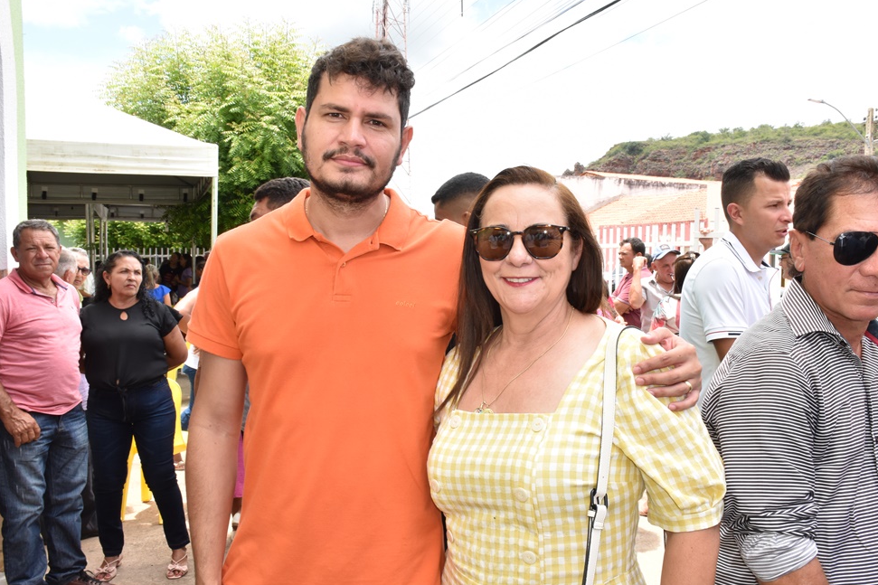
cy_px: 291
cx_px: 434
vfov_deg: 38.9
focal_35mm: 34
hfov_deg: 55.8
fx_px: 829
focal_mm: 22
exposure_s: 1/100
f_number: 14
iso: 400
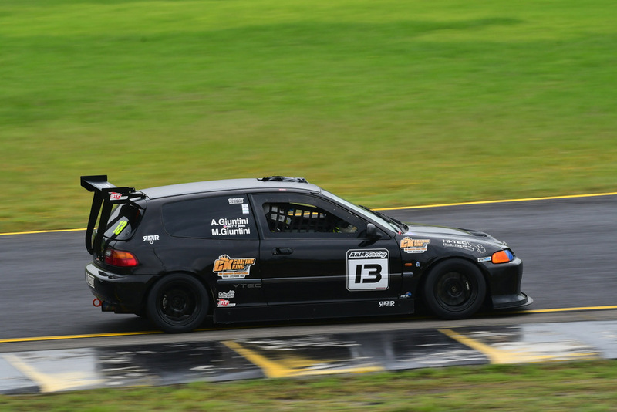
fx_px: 5143
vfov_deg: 4.6
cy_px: 206
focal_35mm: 300
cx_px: 308
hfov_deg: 6.9
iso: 400
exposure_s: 1/250
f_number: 11
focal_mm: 200
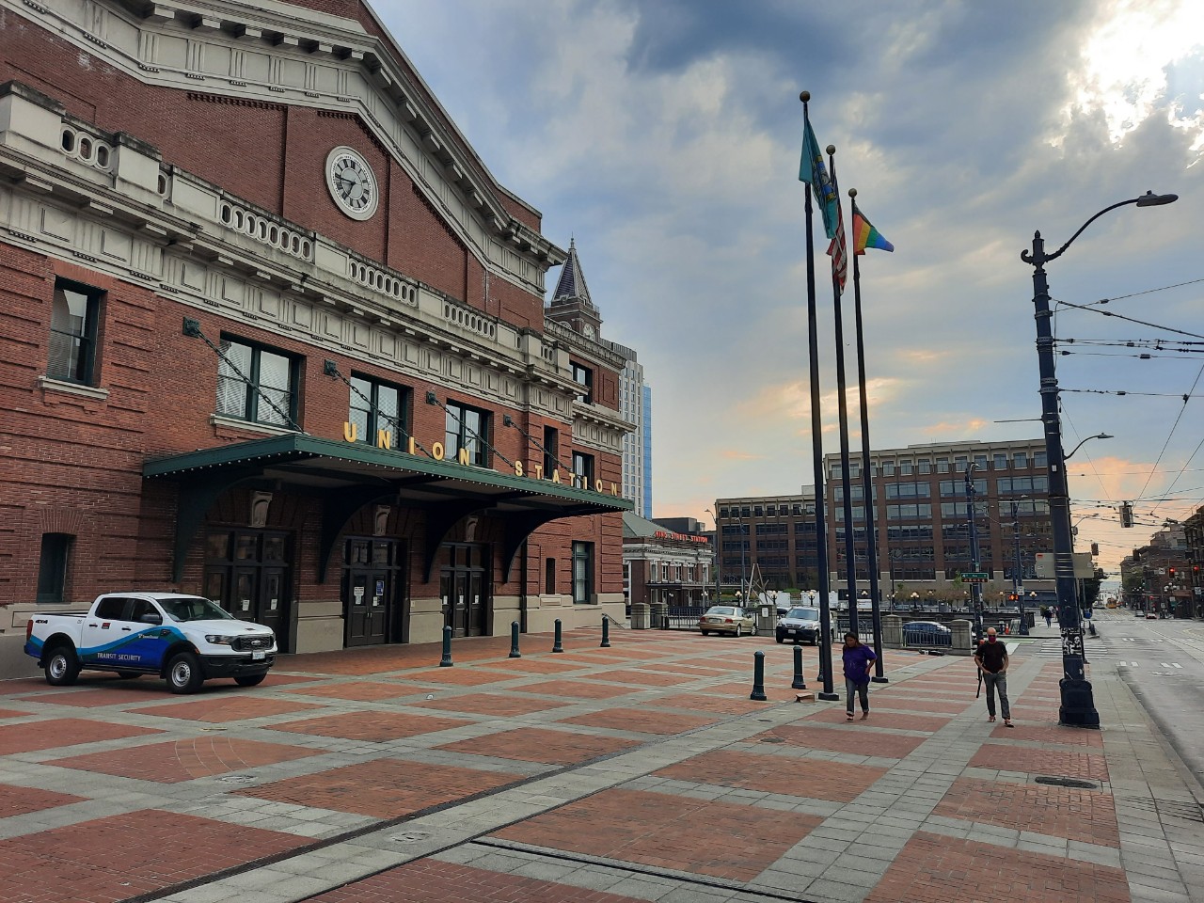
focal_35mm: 25
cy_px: 452
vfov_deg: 54.9
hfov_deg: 69.4
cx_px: 602
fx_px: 870
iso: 32
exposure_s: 1/263
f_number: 2
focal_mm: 4.6
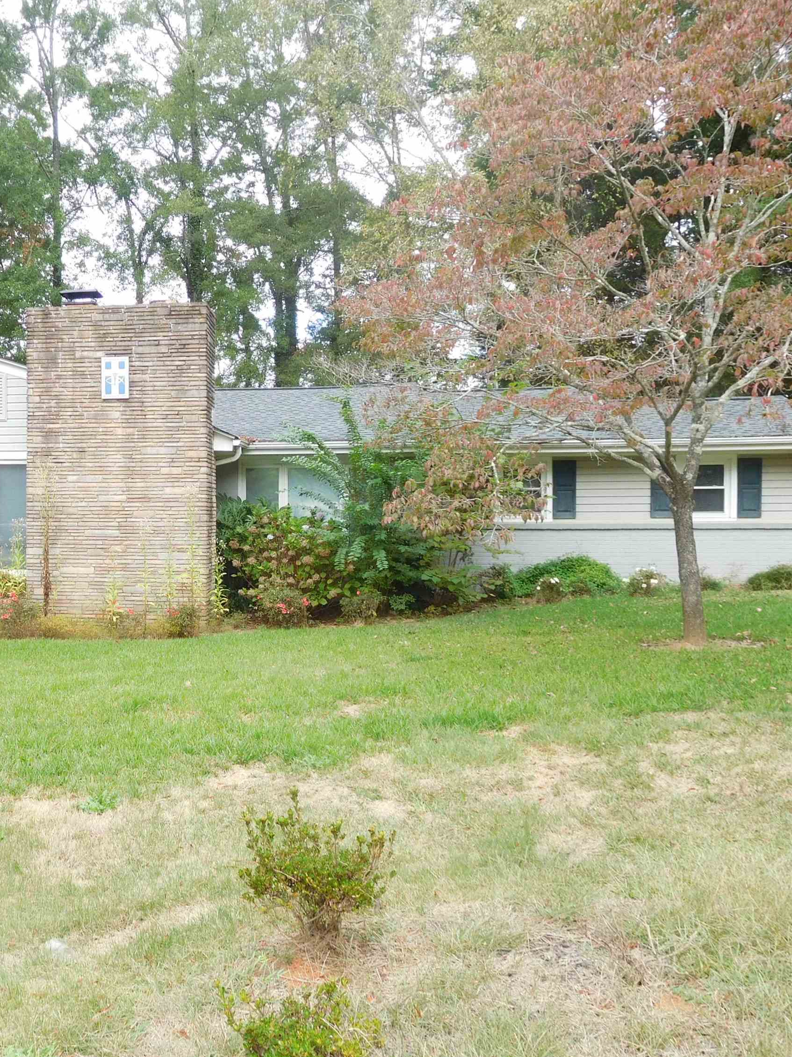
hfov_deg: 40.2
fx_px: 1037
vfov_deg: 54.0
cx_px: 165
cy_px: 532
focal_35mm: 34
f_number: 3.4
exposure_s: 1/125
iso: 125
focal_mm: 4.5
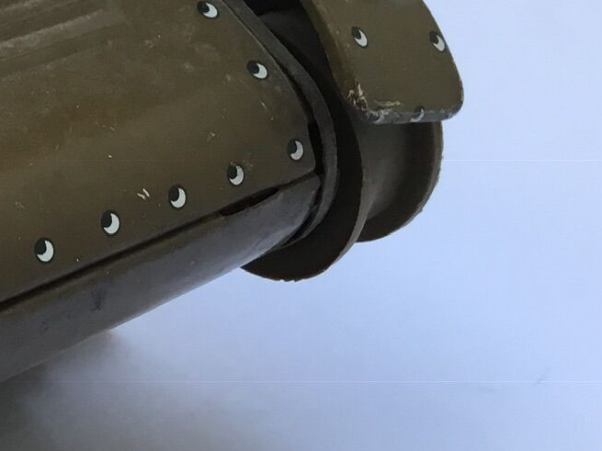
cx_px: -271
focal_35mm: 97
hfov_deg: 18.2
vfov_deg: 15.0
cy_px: 19
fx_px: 1687
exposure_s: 1/33
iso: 25
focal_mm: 3.3
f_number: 2.4
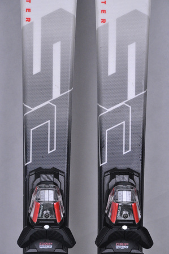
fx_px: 1112
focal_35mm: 158
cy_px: 127
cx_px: 84
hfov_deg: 8.7
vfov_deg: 13.1
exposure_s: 1/125
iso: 3200
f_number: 9.5
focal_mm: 105
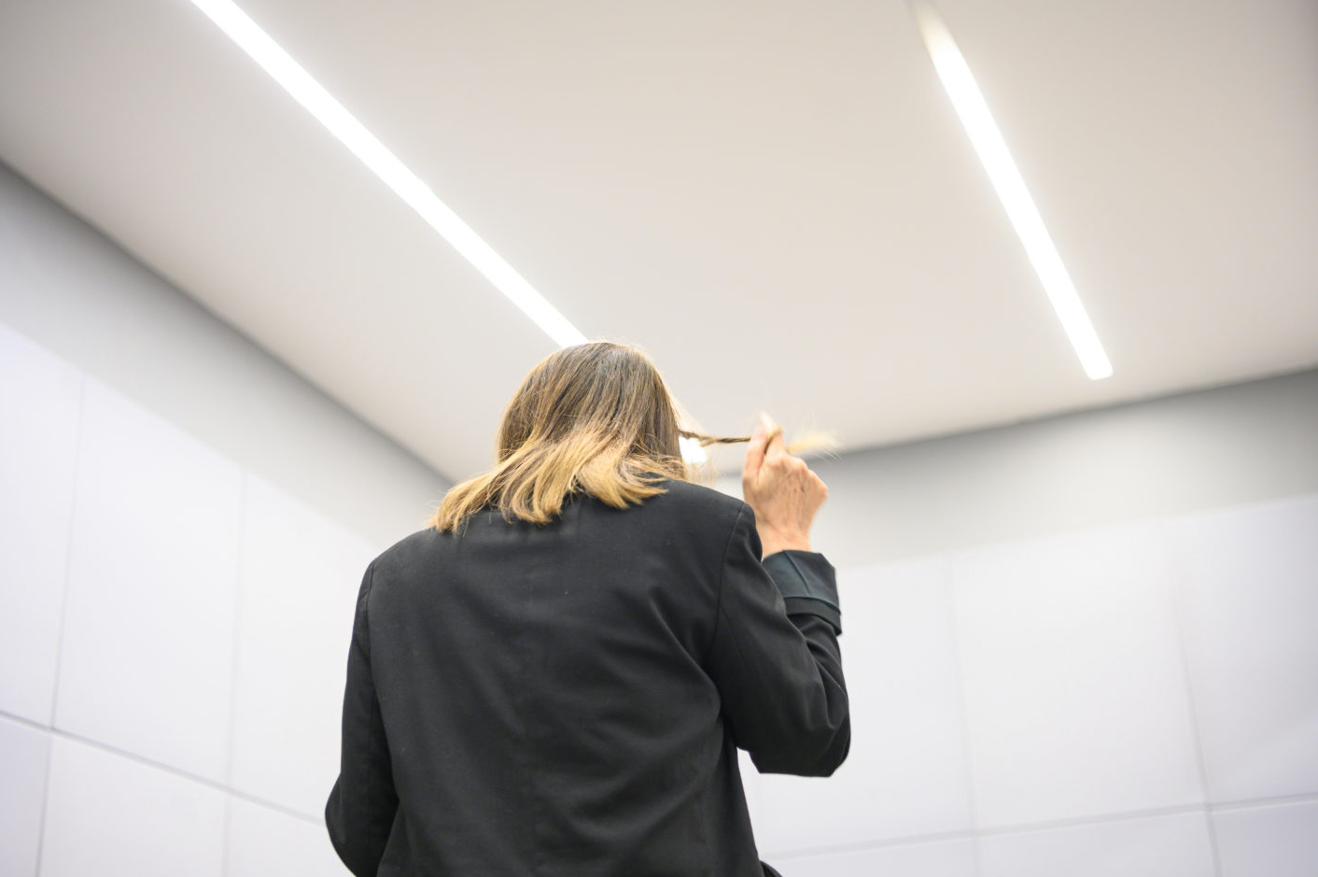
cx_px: 674
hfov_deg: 38.9
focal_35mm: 51
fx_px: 1866
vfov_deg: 26.4
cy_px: 459
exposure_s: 1/40
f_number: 2.8
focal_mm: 48
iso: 800
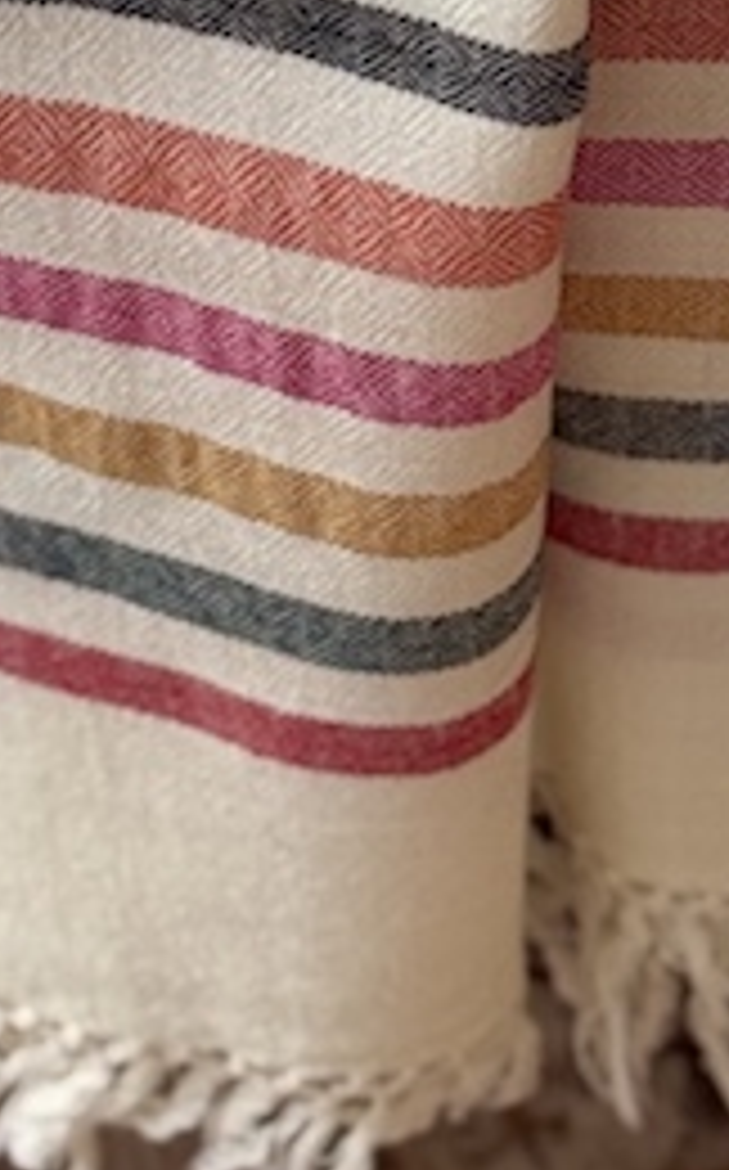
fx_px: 6212
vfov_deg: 10.4
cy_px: -567
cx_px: 745
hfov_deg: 6.7
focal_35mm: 195
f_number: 1.78
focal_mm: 6.76
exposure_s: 1/621
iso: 64
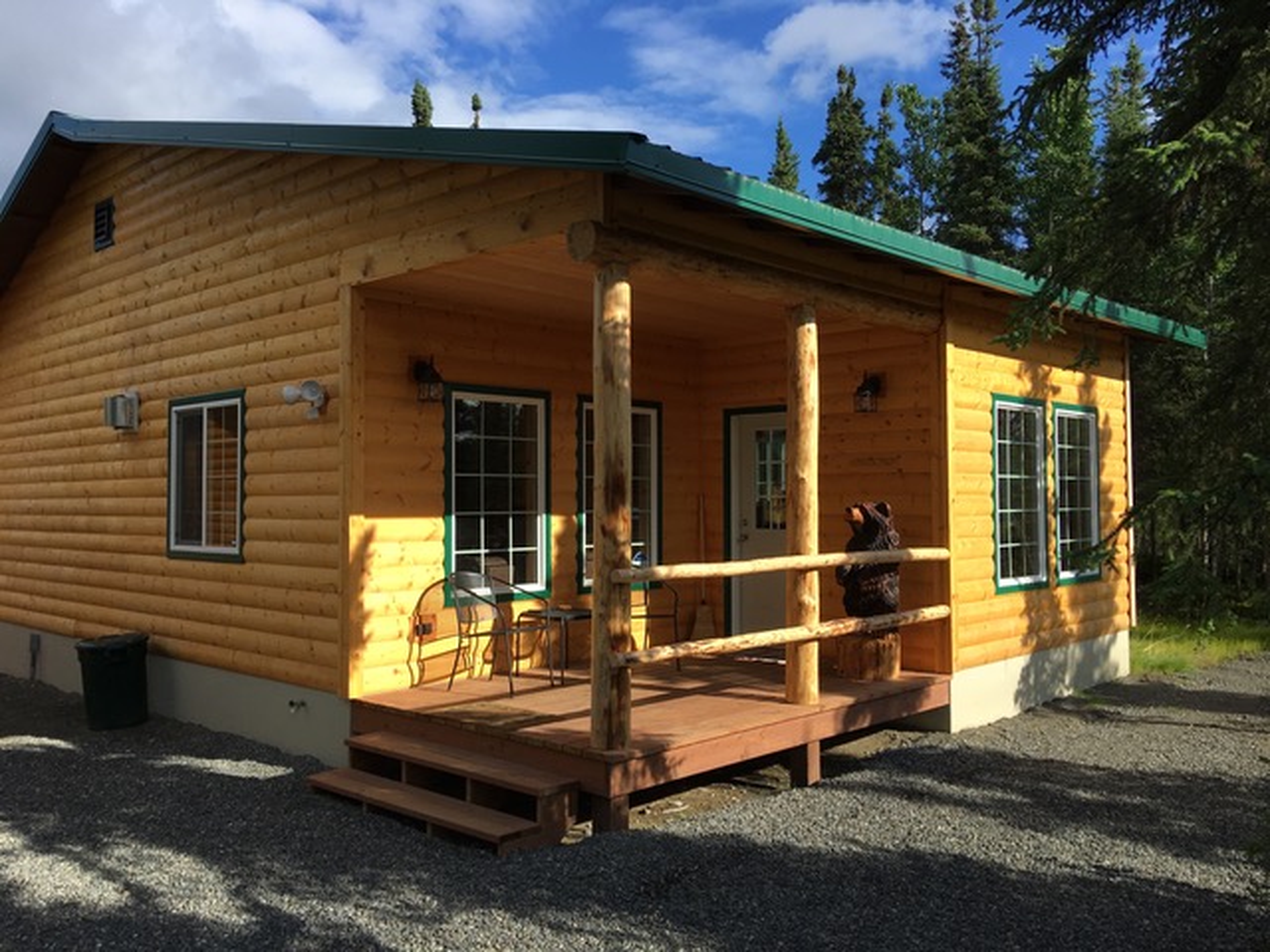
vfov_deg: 48.2
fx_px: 1064
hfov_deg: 61.7
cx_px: 635
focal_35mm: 29
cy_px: 476
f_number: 2.2
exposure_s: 1/999
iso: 25
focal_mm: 4.15
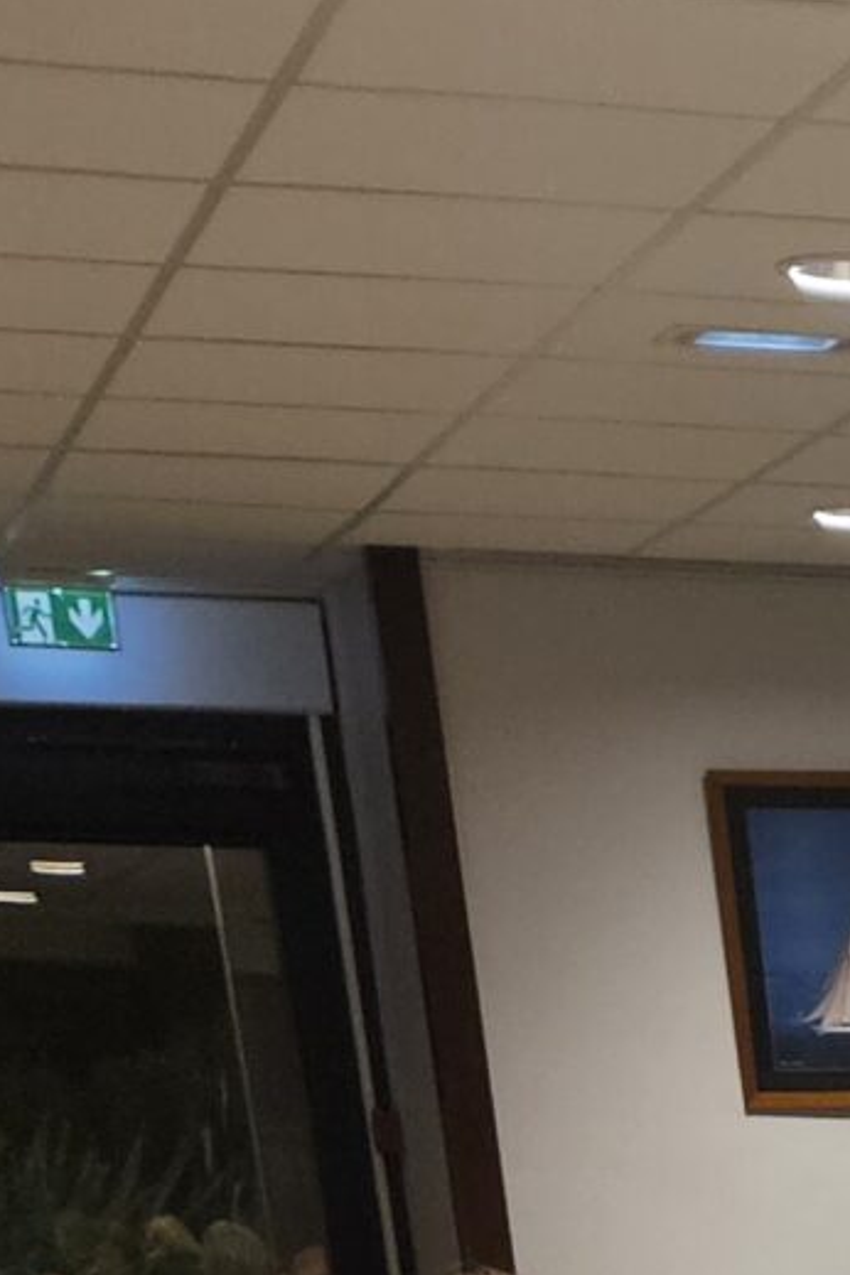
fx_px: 4179
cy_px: 3093
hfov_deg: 10.5
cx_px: 1796
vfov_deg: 13.0
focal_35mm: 118
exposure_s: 1/100
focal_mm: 5.4
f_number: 1.8
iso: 200
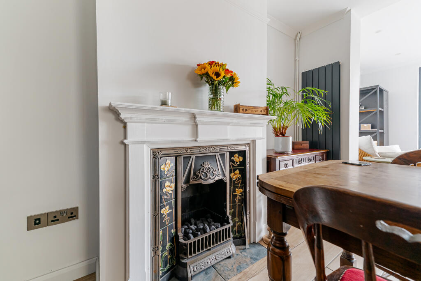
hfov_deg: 104.2
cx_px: 210
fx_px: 164
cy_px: 140
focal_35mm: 14
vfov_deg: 81.3
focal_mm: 14
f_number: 8
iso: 320
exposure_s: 1/50
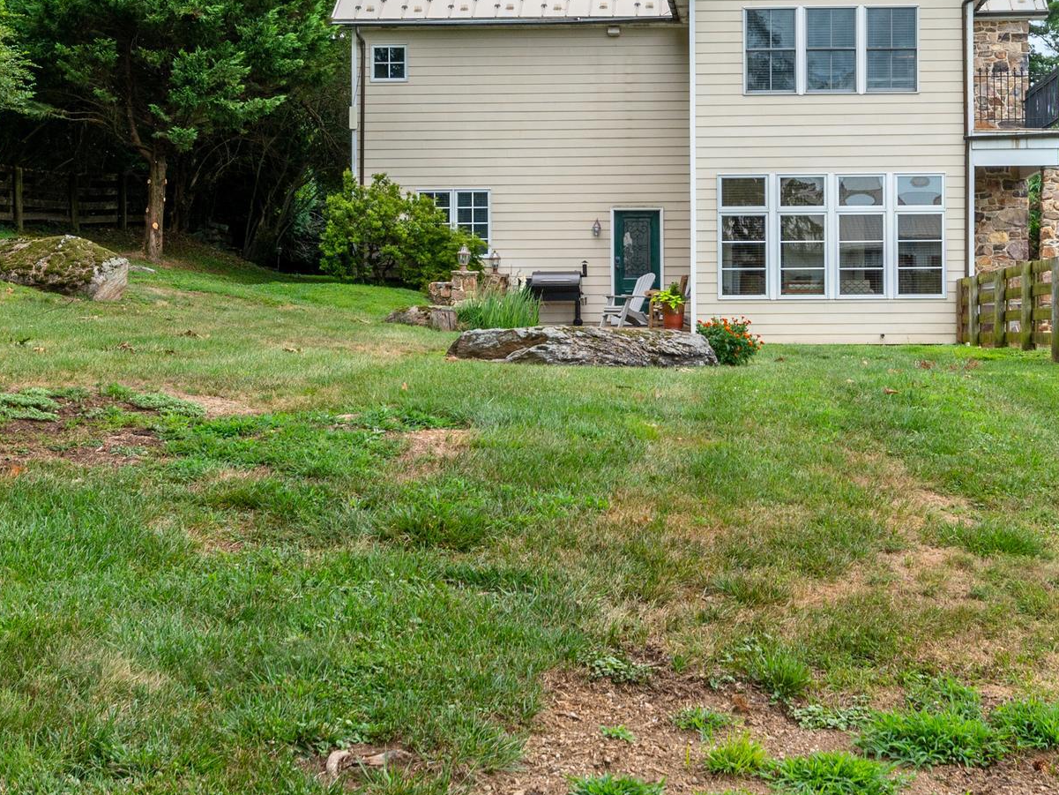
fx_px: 1805
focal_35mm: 59
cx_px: 667
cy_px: 251
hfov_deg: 32.5
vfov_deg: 24.7
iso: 250
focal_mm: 24
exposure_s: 1/200
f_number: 8
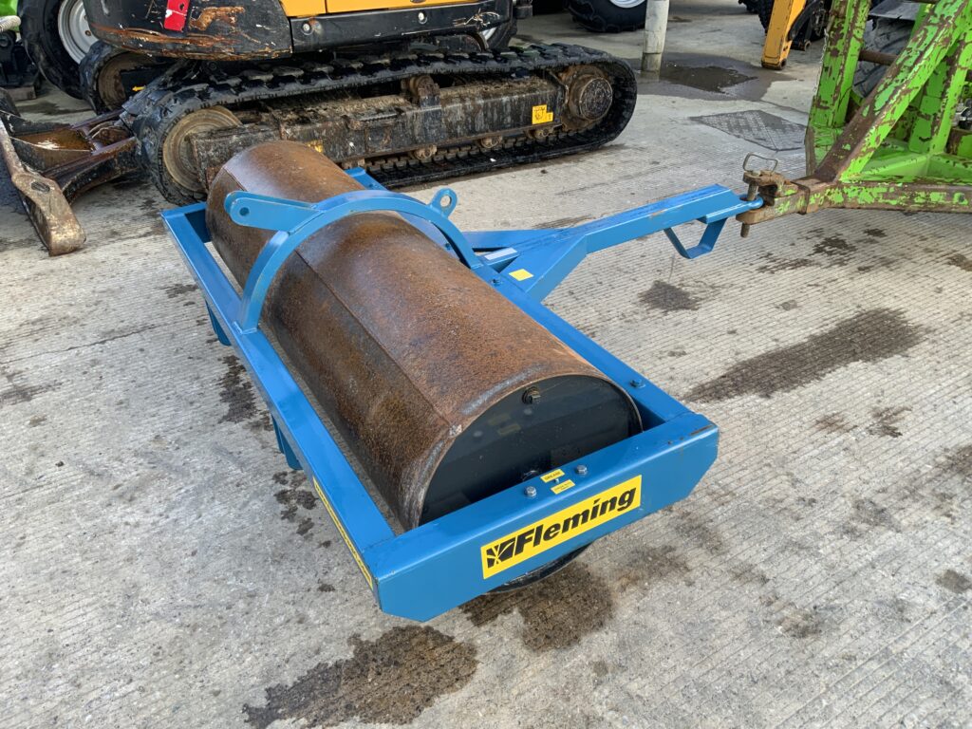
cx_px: 486
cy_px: 364
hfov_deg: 61.7
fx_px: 814
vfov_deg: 48.2
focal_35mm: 29
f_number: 1.8
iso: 25
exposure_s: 1/122
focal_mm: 3
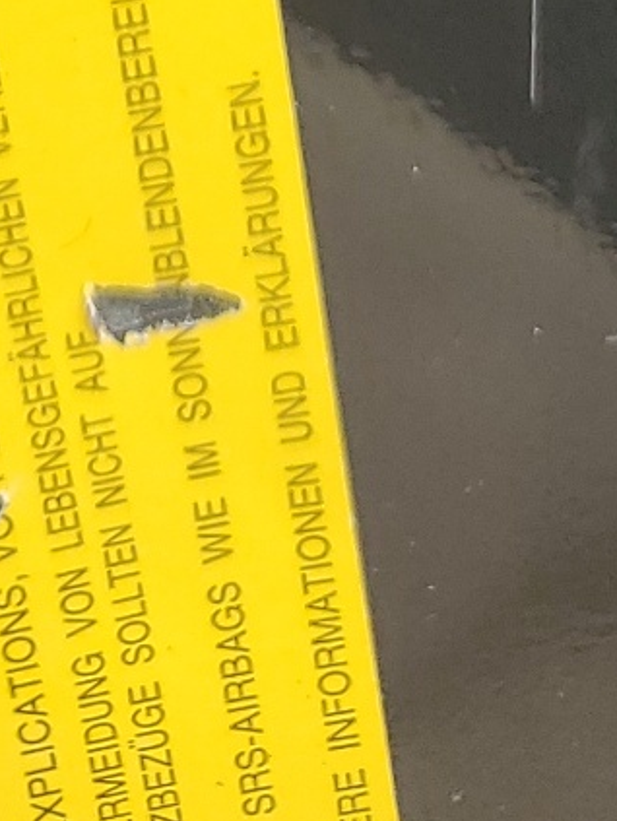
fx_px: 3109
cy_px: -1241
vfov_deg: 11.8
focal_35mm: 131
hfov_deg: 11.1
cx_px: -144
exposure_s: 1/278
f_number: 1.5
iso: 50
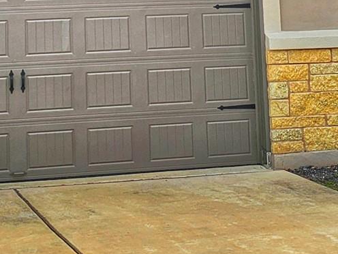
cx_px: 142
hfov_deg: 20.6
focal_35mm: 95
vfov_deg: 14.8
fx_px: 928
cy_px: -89
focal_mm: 6.3
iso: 12
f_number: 1.7
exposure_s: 1/1695
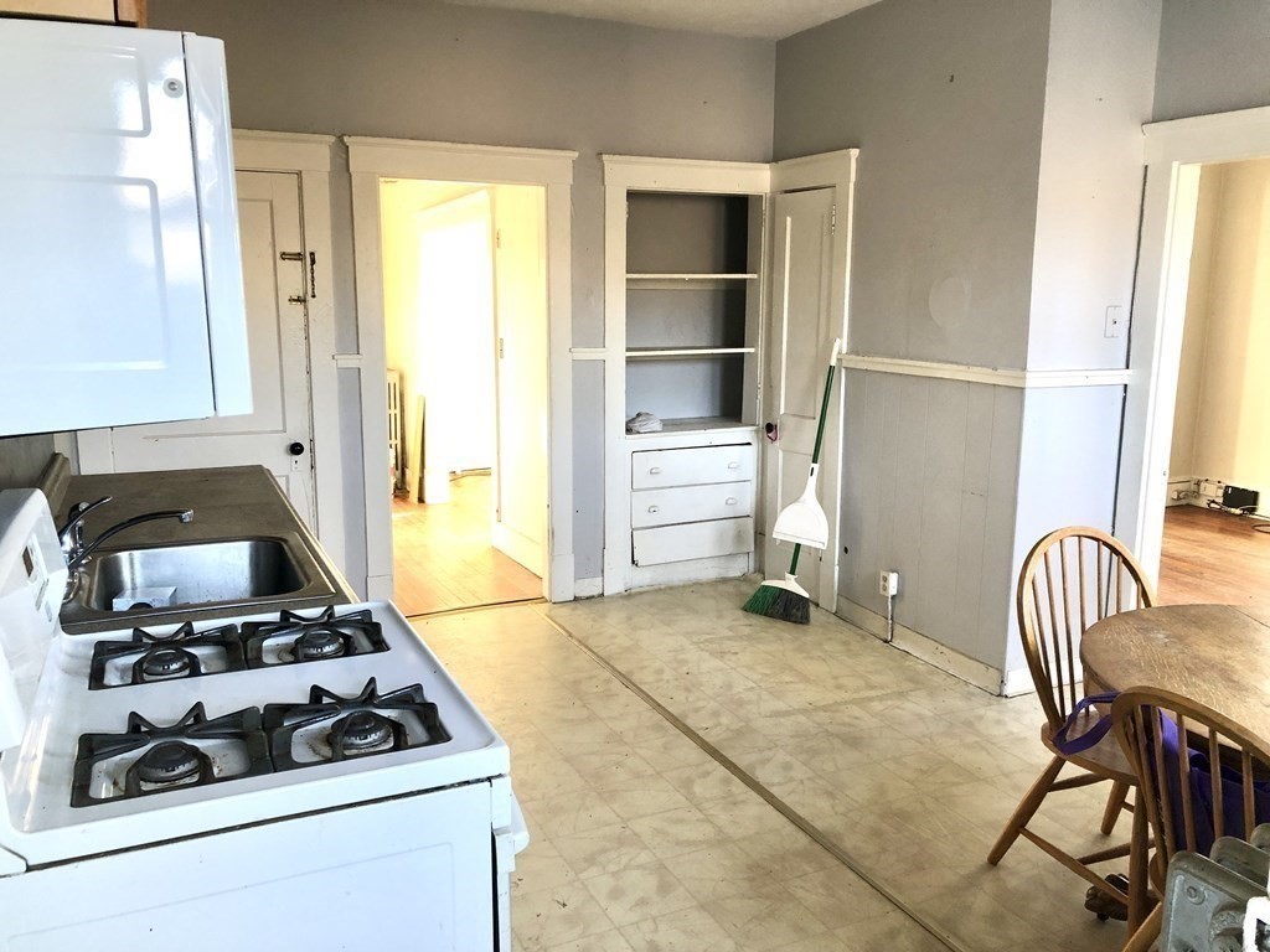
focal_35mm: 28
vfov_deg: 49.7
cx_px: 635
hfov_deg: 63.4
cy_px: 476
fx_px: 1027
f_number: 1.8
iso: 40
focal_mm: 4
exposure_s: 1/15
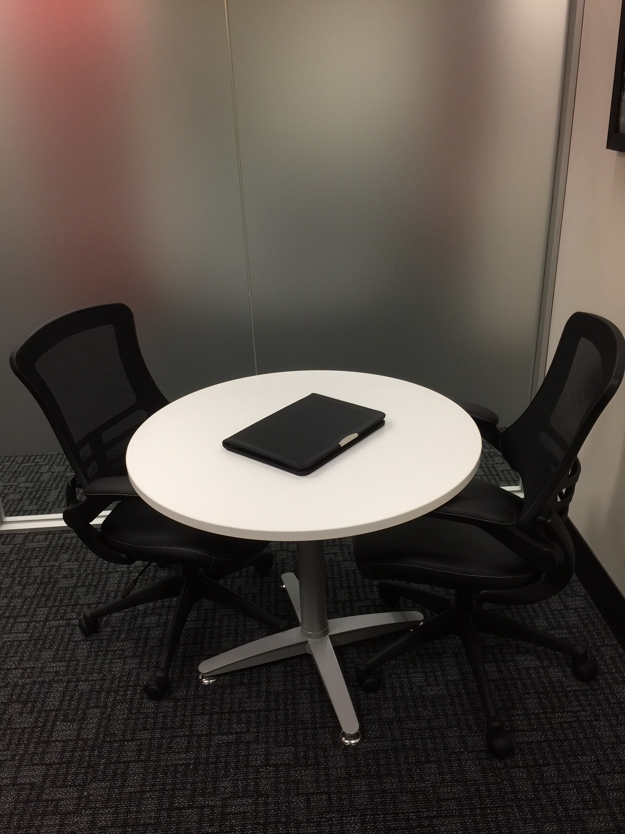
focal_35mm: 29
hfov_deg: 48.2
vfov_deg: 61.7
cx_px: 312
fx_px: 698
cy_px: 417
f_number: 2.2
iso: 40
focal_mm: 4.15
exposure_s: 1/33
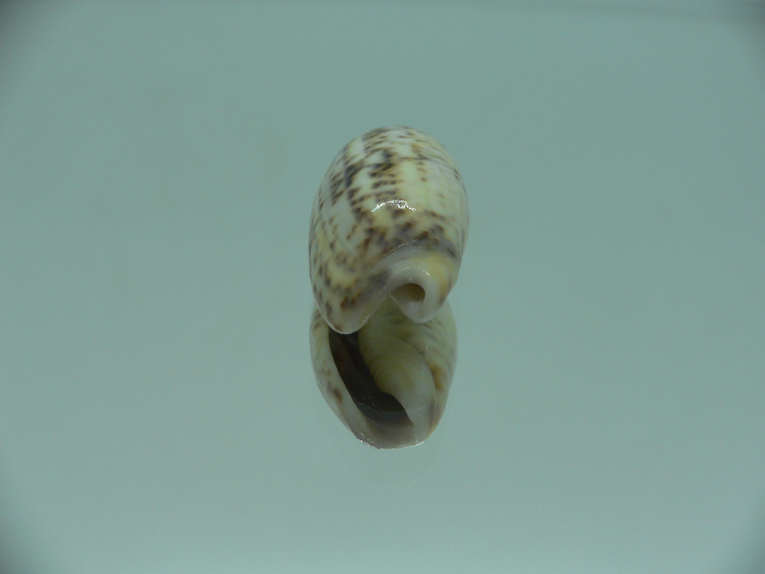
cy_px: 287
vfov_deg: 40.7
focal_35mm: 35
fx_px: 773
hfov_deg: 52.6
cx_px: 382
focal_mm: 4.6
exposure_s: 1/80
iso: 80
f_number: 2.8
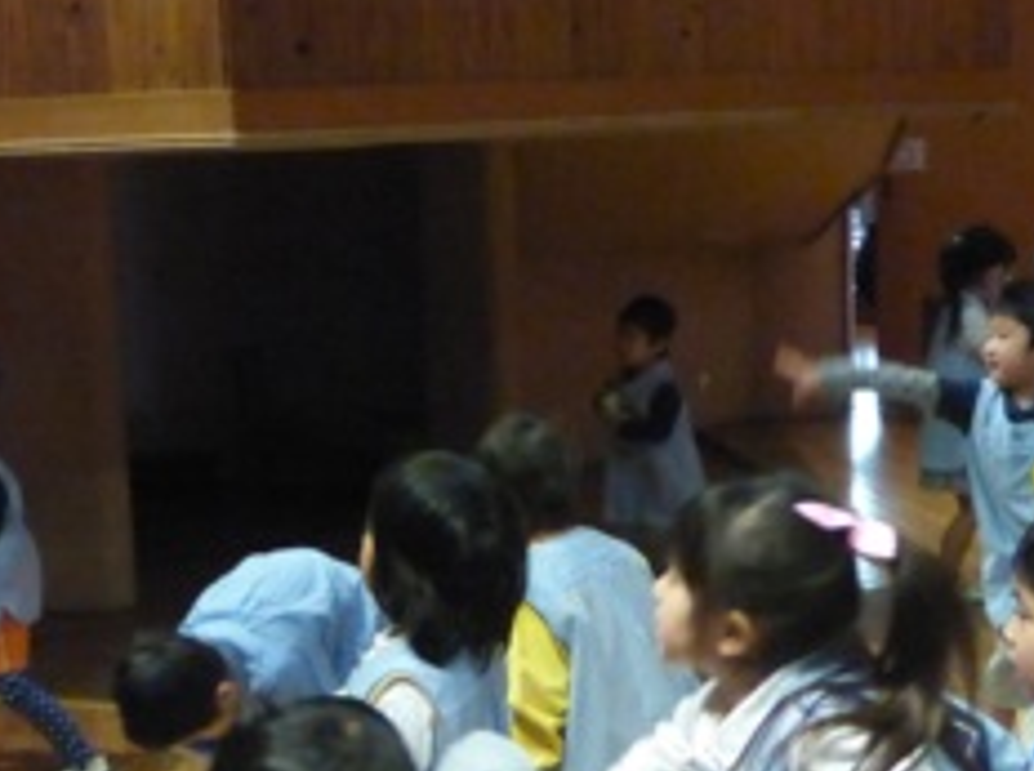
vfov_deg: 19.7
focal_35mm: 74
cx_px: 521
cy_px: 544
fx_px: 2206
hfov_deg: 26.4
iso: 3200
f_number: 4.5
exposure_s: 1/60
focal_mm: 8.4
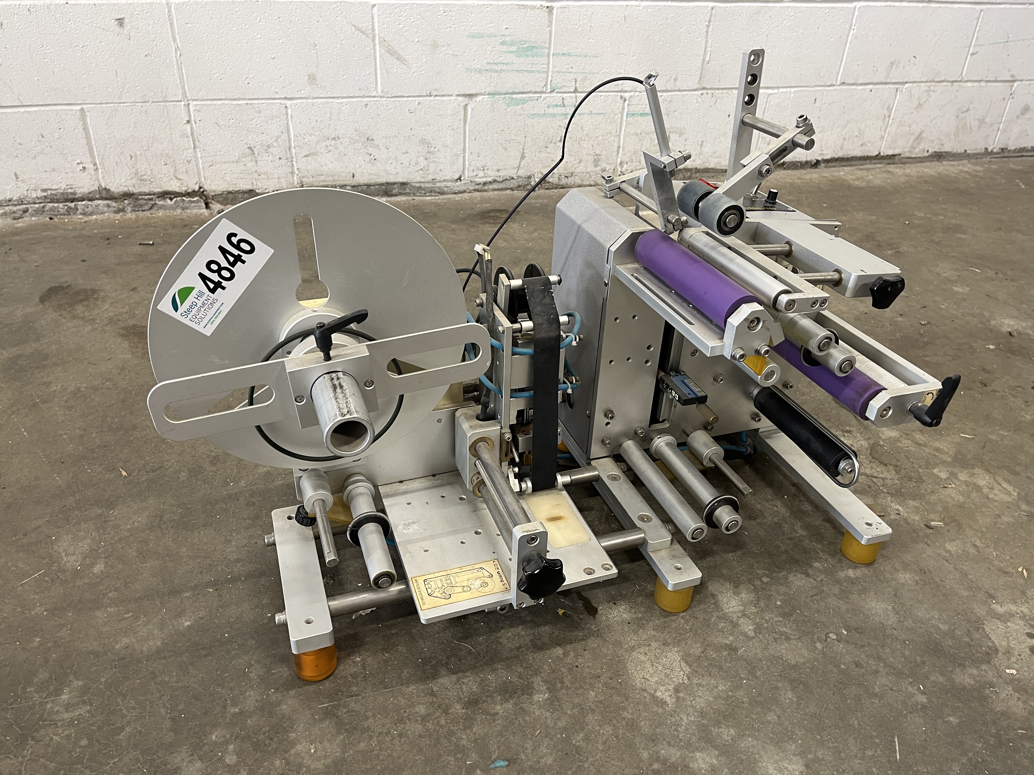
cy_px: 388
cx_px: 517
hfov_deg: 67.3
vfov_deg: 53.1
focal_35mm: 26
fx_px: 777
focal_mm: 5.1
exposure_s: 1/60
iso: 125
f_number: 1.6
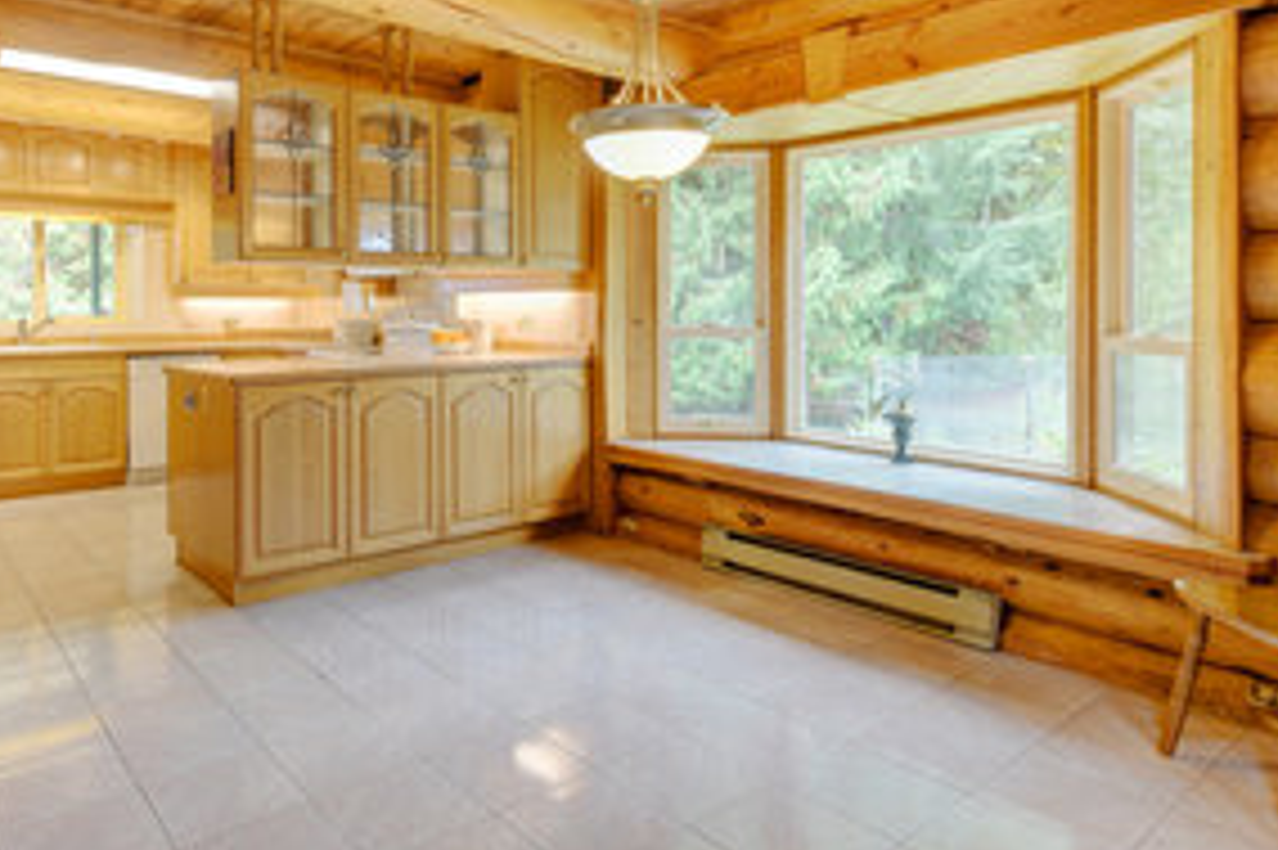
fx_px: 816
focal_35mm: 23
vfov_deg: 54.5
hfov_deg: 75.0
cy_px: 324
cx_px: 493
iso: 250
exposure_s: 1/4
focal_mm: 10
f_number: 7.1
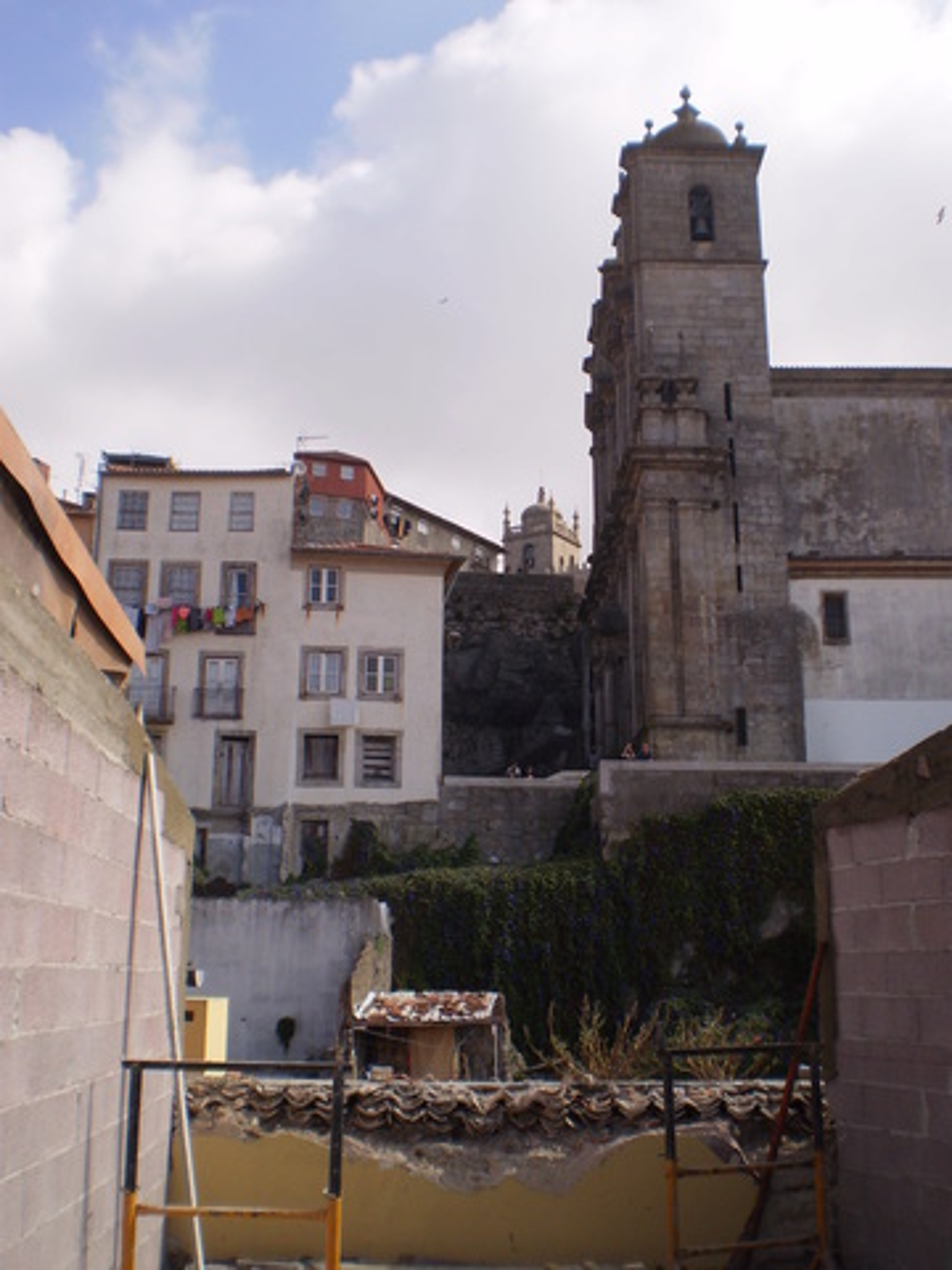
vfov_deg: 51.4
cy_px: 635
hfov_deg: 39.7
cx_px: 476
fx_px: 1320
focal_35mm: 36
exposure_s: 1/640
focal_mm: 6.3
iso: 64
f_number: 4.6
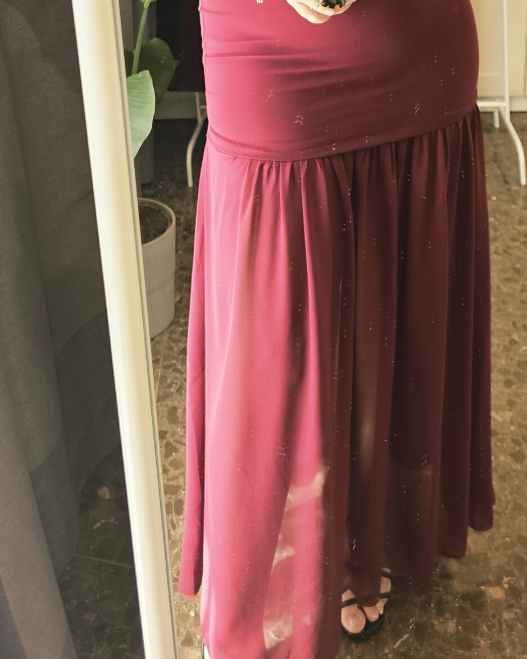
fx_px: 956
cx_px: 297
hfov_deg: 30.8
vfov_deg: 34.1
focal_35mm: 49
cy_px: -22
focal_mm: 6.3
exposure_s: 1/100
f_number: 1.7
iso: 200
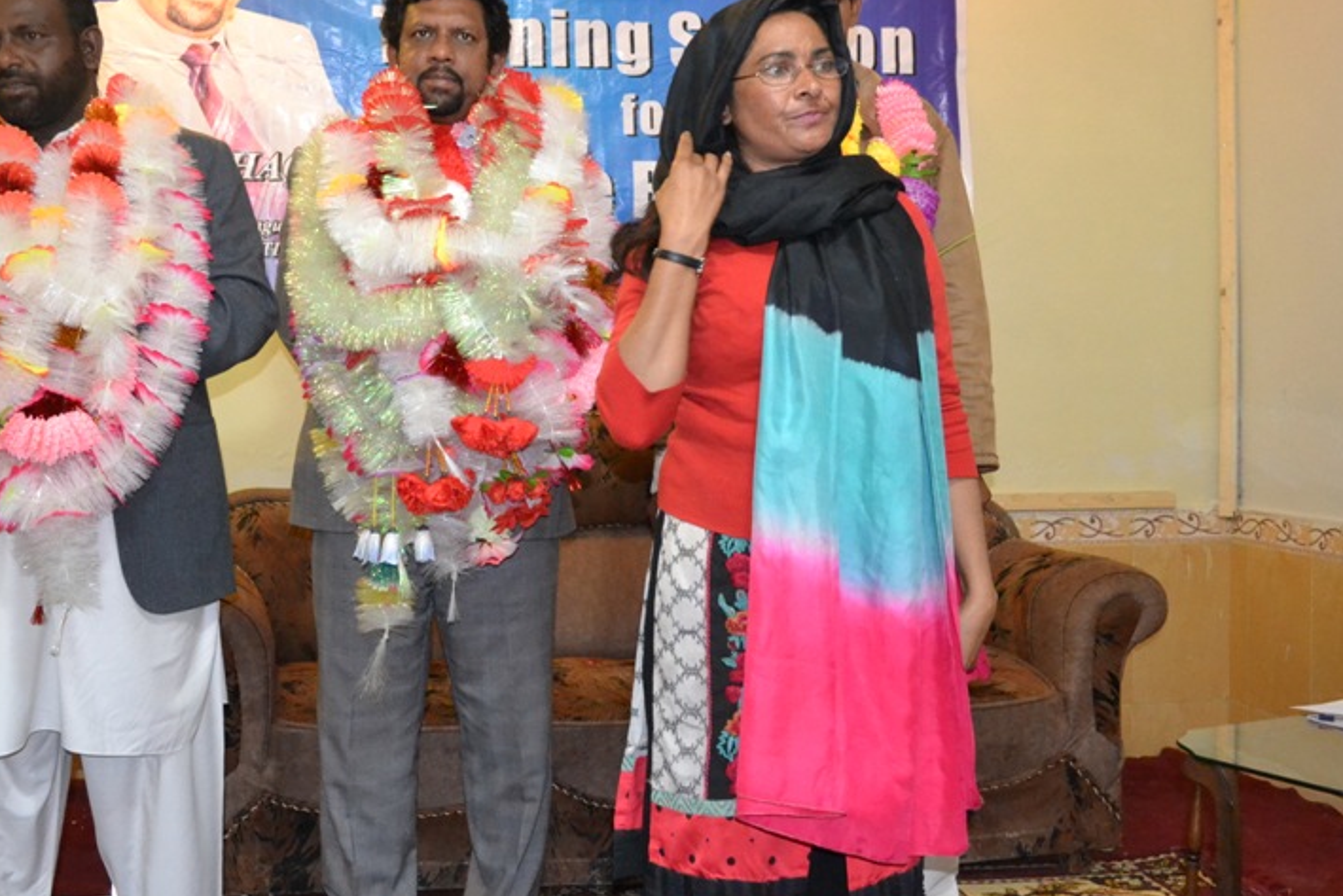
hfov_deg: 49.2
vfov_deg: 34.2
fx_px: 1455
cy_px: 397
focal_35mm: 39
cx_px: 528
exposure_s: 1/60
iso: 3200
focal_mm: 18
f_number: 3.5
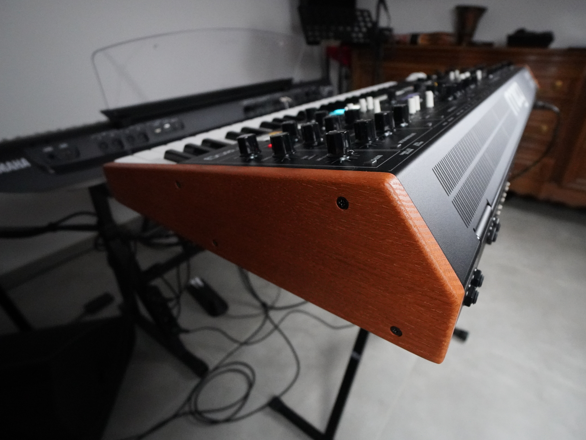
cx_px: 334
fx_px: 288
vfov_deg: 74.7
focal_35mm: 17
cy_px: 216
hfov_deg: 90.4
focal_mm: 10
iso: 6400
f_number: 4
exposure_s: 1/125
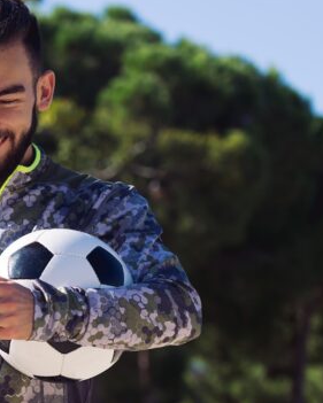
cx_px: -21
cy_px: 184
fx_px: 1756
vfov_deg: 13.1
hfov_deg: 10.4
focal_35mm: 147
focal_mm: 86
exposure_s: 1/1600
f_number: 5
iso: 250
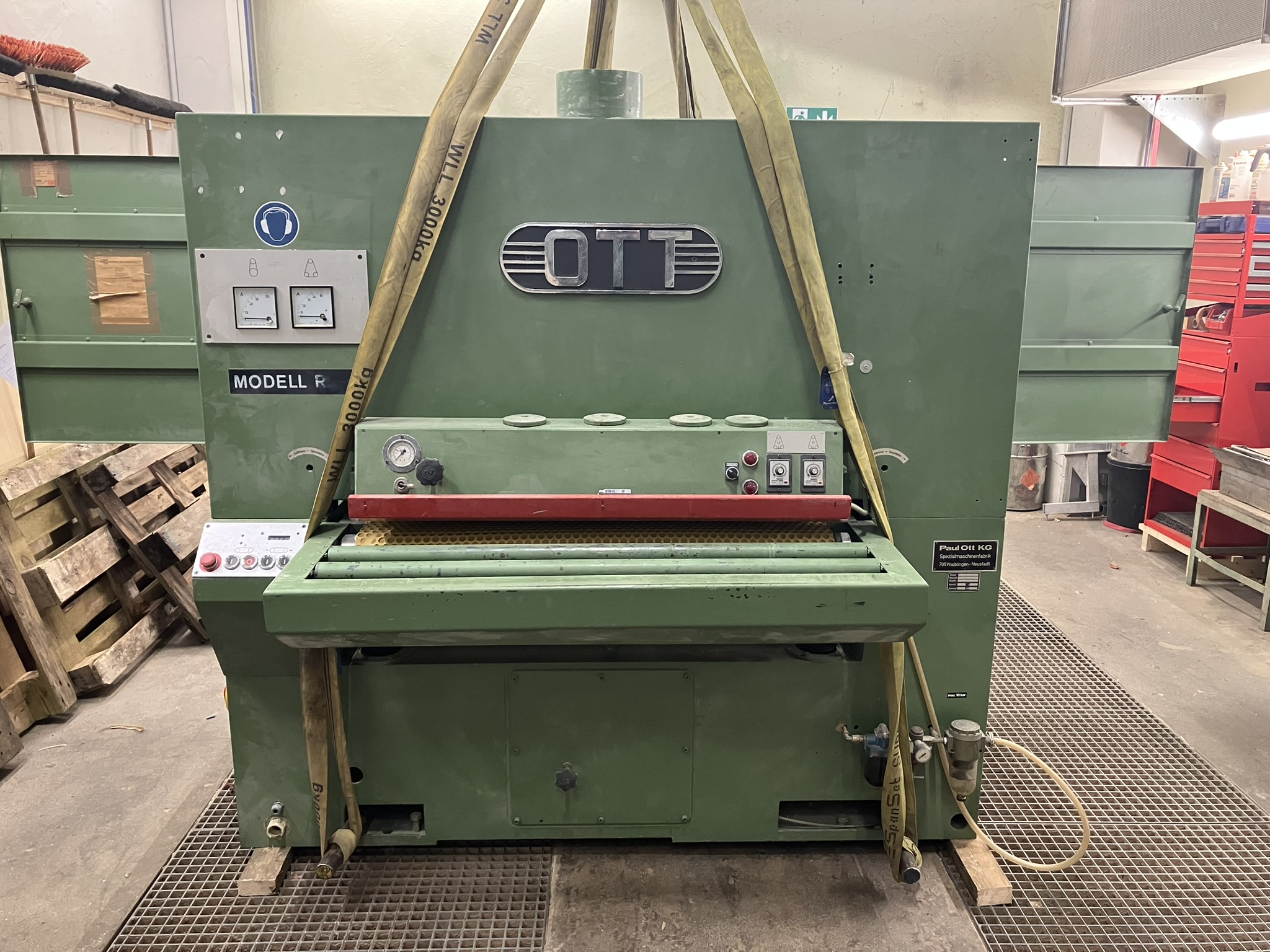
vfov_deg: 49.7
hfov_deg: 63.4
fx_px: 1027
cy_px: 476
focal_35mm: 28
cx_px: 635
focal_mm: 3.99
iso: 250
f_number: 1.8
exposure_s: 1/60
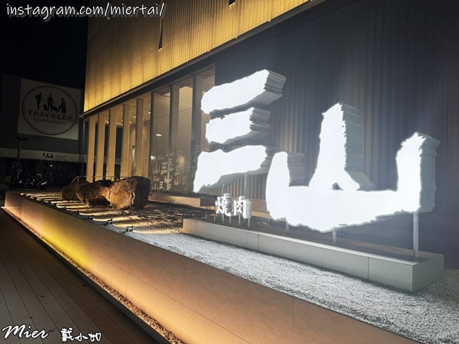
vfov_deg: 56.8
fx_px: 318
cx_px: 230
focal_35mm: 24
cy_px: 172
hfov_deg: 71.6
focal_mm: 6.76
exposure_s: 1/120
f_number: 1.78
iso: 100
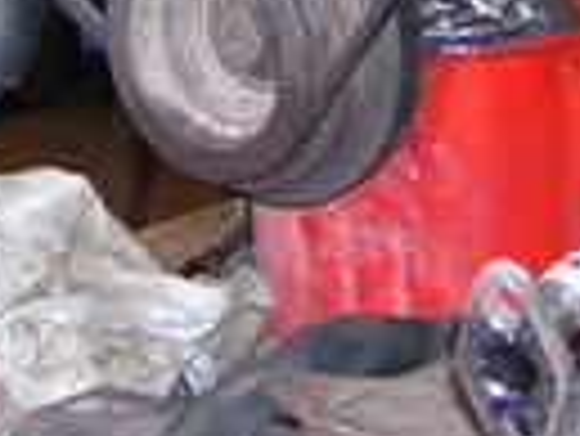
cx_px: 328
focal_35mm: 184
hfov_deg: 10.7
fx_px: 3086
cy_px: -108
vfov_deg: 8.0
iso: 125
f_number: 2.7
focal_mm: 6
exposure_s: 1/60
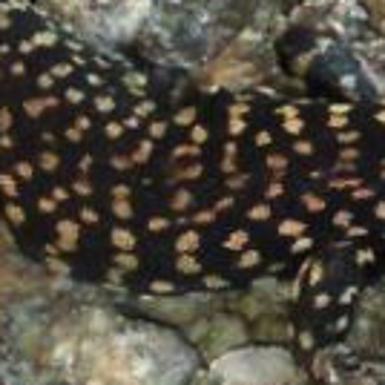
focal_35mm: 771
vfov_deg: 2.3
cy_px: 60
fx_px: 9702
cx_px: -345
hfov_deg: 2.3
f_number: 5.9
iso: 200
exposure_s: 1/139
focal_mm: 18.9
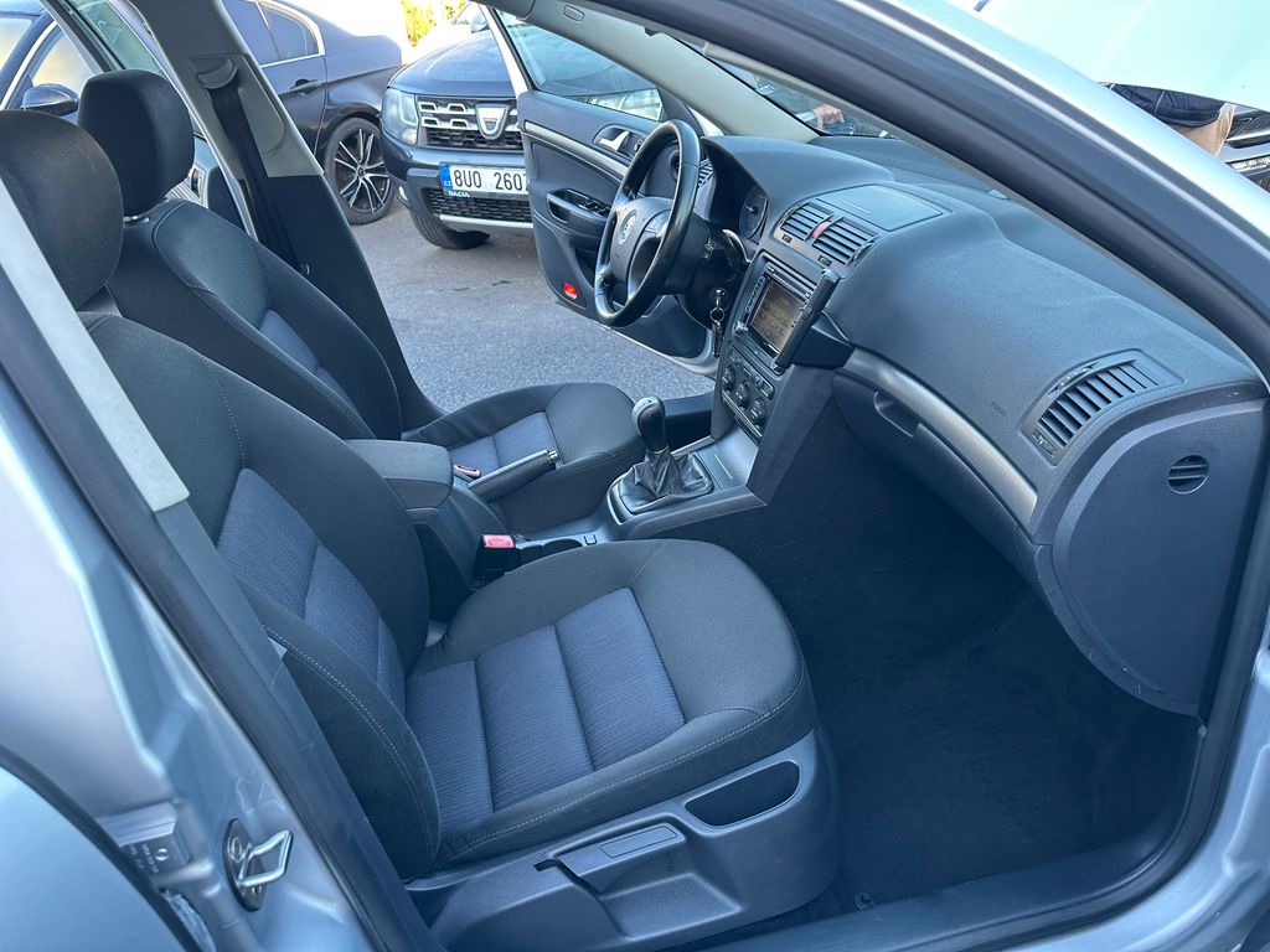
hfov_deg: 71.6
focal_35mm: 24
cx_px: 635
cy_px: 476
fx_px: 881
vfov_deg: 56.8
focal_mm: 6.86
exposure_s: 1/121
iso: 160
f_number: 1.78
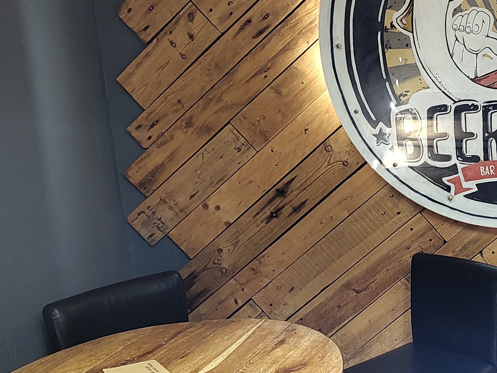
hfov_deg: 34.1
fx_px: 732
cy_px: 206
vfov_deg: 28.5
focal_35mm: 51
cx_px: 500
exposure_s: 1/33.3
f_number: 1.8
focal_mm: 5.56
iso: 1194
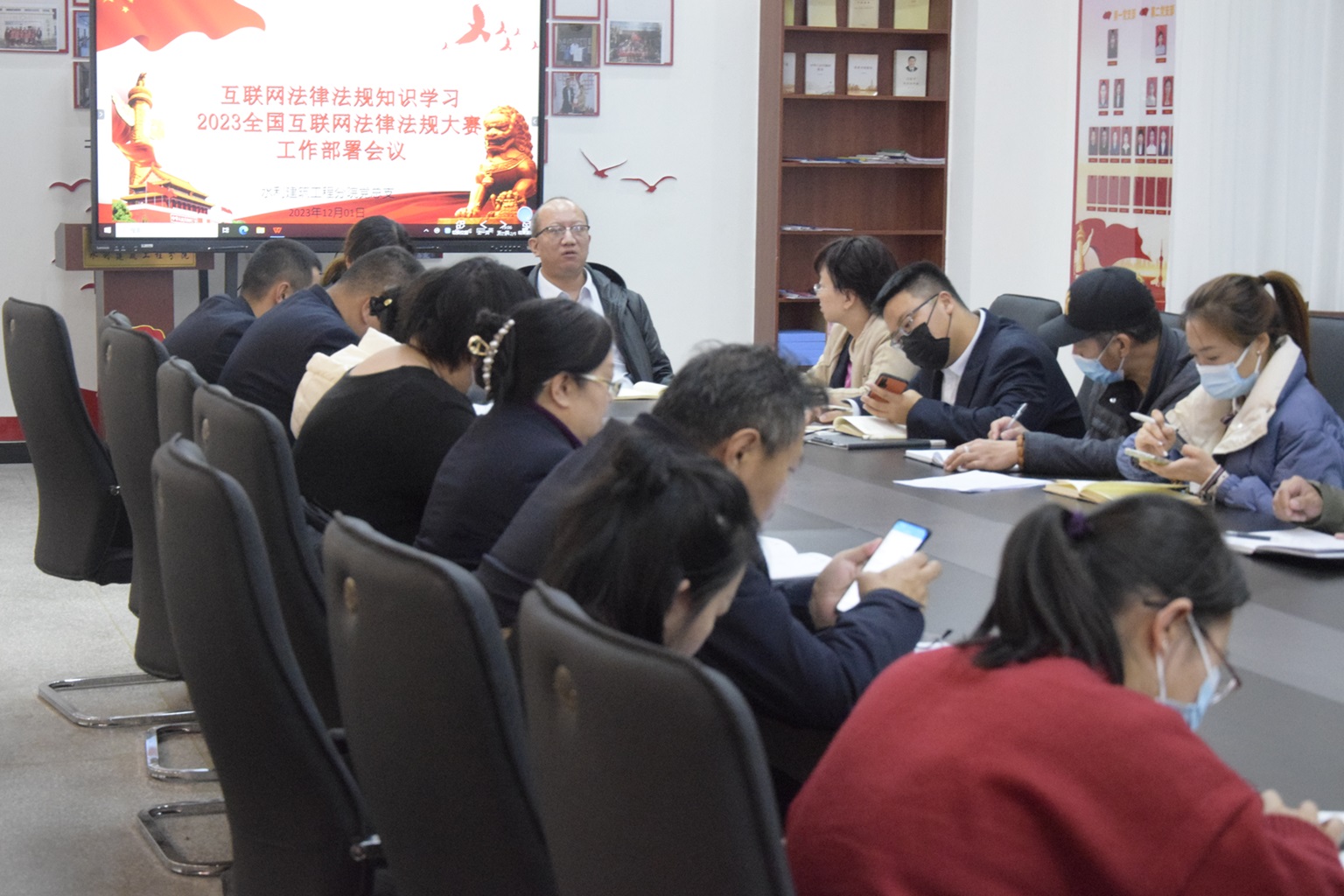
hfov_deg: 29.9
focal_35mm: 68
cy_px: 448
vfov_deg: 20.2
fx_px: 2520
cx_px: 672
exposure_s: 1/160
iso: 6400
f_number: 6.3
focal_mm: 45
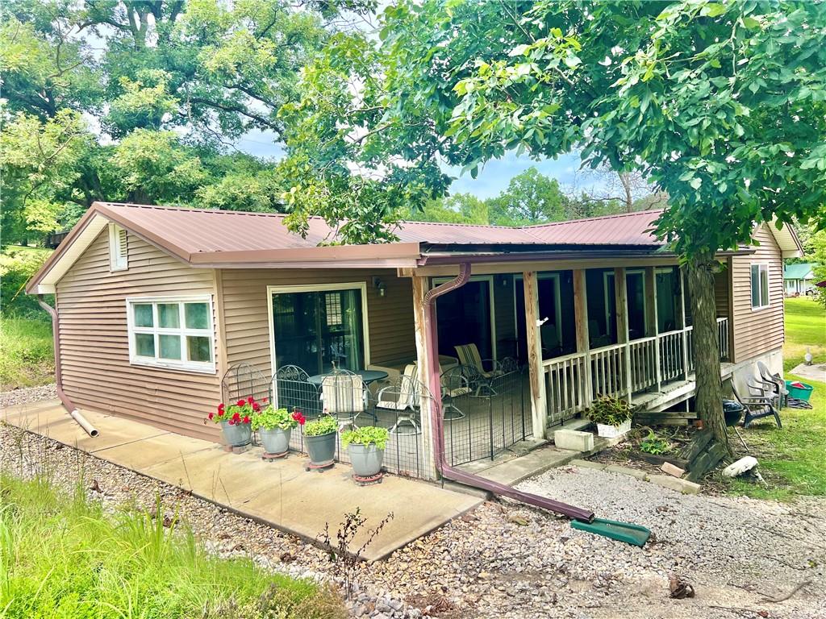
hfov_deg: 67.3
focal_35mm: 26
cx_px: 413
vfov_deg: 53.1
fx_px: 620
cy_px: 310
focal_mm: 5.7
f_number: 1.5
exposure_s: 1/1645
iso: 50
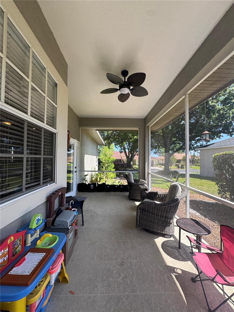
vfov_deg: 102.1
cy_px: 156
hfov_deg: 85.7
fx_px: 126
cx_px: 117
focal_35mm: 14
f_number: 2.2
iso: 40
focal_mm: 2.22
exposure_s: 1/209
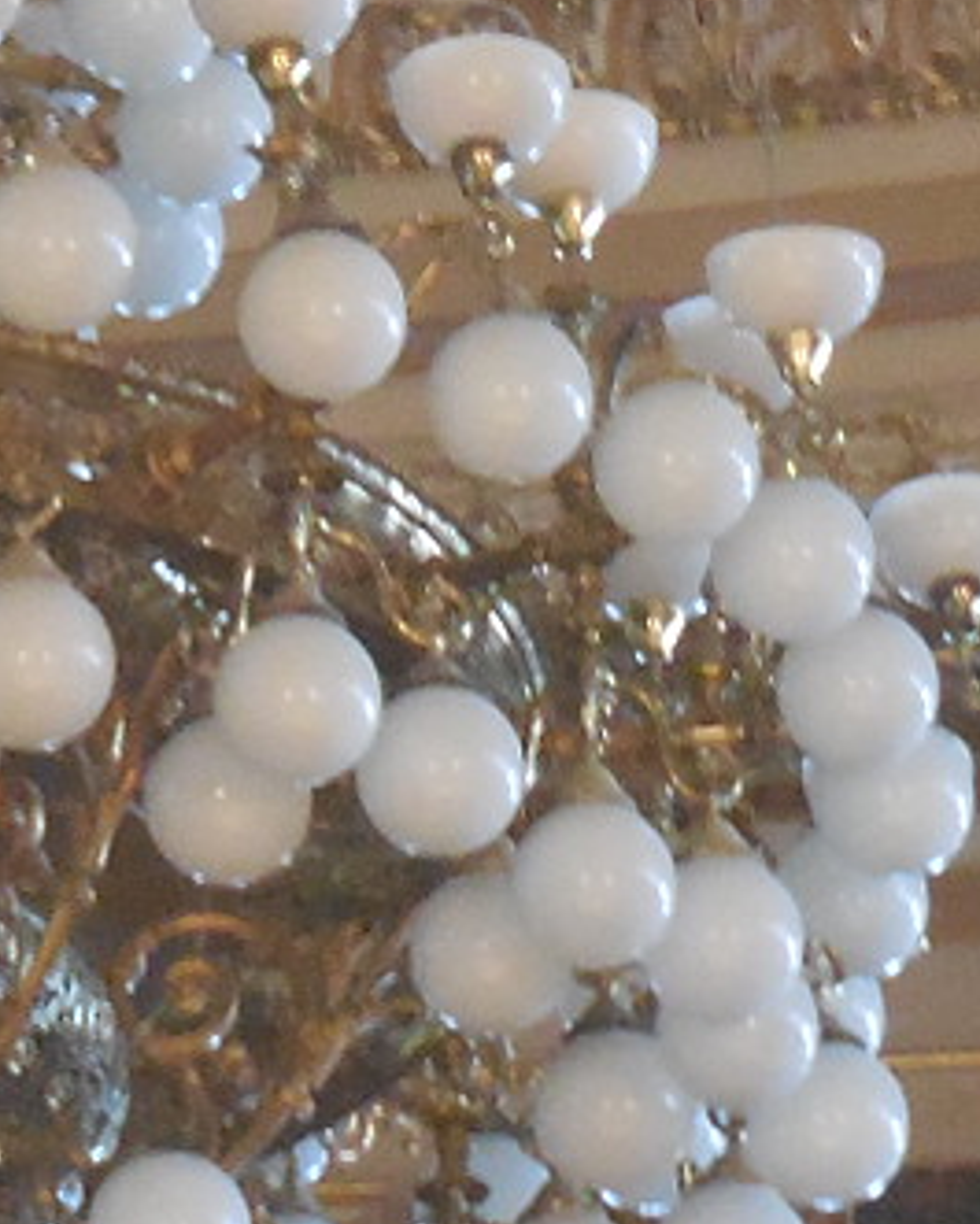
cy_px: 0
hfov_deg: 2.9
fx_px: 19315
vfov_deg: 3.6
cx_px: -370
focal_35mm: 533
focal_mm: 20.4
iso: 800
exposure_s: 1/6
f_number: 5.1
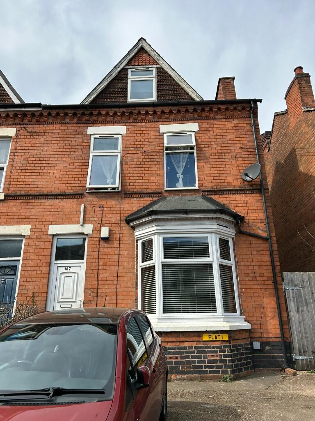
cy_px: 210
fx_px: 315
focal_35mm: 26
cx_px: 158
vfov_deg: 67.3
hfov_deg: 53.1
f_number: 1.5
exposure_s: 1/3356
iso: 50
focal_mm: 5.7
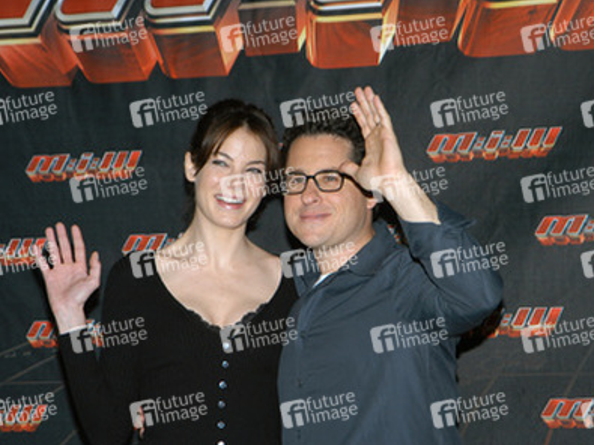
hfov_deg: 13.3
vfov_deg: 10.0
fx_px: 2539
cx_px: 279
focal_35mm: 148
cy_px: 222
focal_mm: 90
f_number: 7.1
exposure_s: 1/100
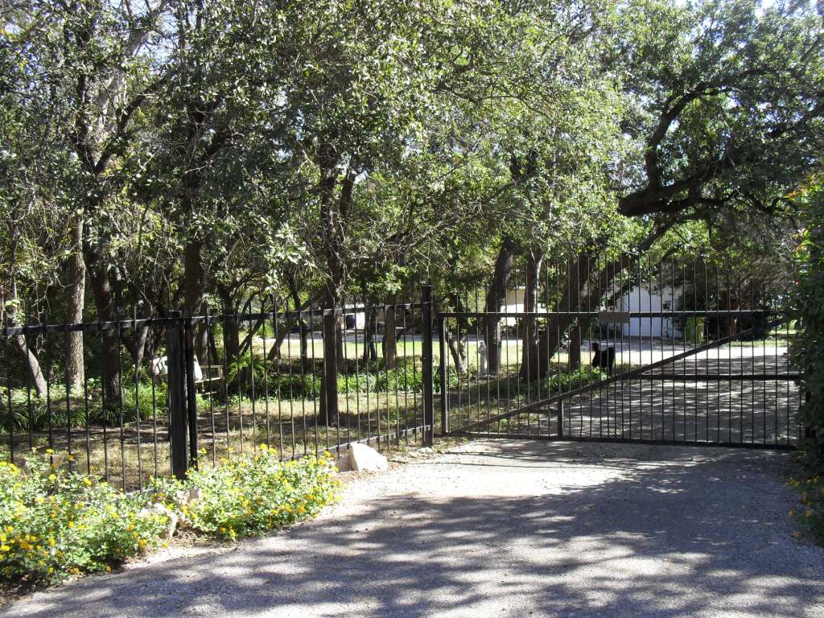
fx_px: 833
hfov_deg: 52.6
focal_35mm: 35
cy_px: 309
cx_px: 412
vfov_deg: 40.7
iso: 100
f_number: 3.2
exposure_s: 1/250
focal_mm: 6.3
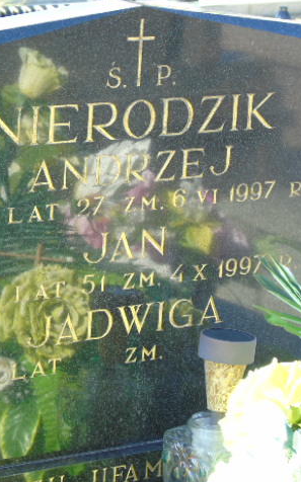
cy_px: 240
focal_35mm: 154
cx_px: 70
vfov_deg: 13.6
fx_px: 2024
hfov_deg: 8.5
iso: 80
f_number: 4.4
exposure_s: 1/60
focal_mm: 19
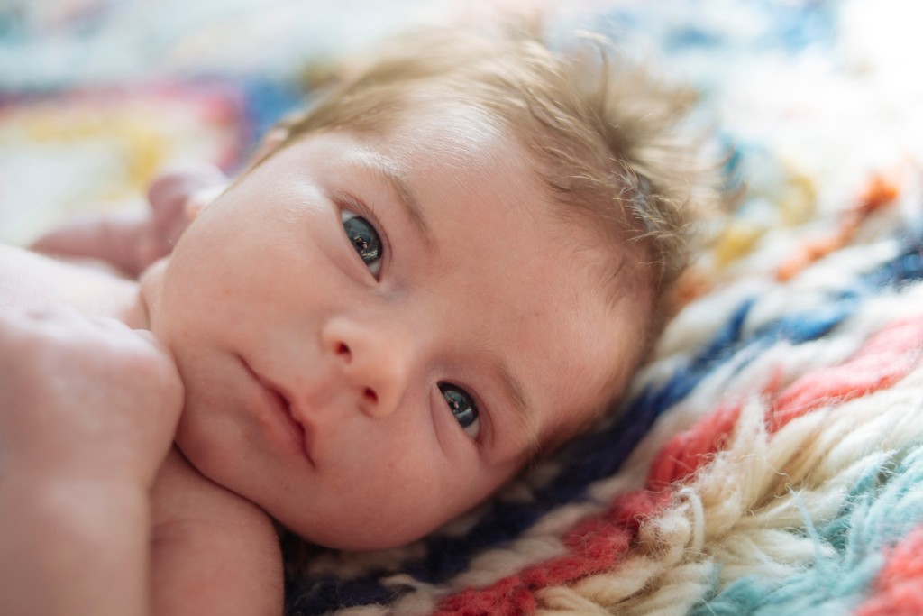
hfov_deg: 54.4
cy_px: 308
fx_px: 897
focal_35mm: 35
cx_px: 462
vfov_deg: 37.9
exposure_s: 1/160
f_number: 2.8
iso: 640
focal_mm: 35
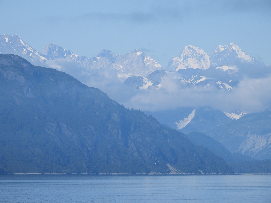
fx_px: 2505
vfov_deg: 4.6
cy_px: 102
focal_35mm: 320
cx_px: 136
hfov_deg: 6.2
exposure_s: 1/1000
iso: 100
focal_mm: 57.1
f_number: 5
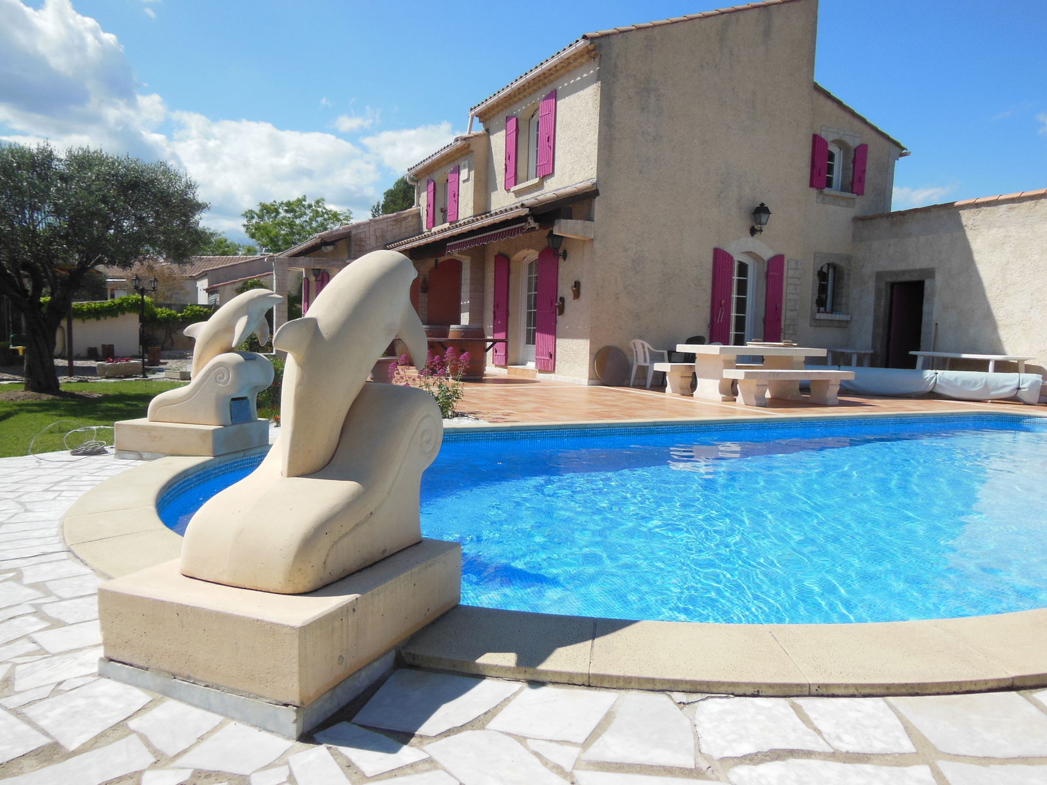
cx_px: 524
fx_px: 756
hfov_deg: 69.4
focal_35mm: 25
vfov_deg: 54.9
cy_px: 392
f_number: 3.5
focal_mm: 4.5
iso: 125
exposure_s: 1/1500
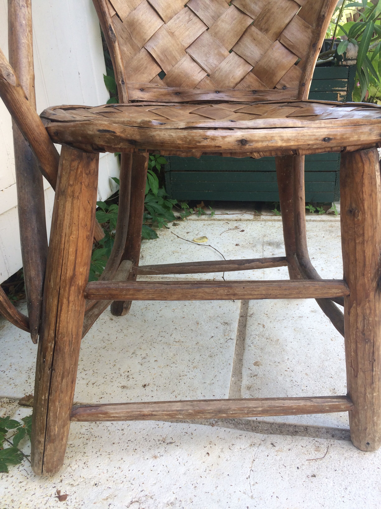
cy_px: 254
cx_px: 190
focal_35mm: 29
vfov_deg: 61.7
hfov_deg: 48.2
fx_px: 426
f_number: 2.2
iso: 32
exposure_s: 1/190
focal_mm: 4.15
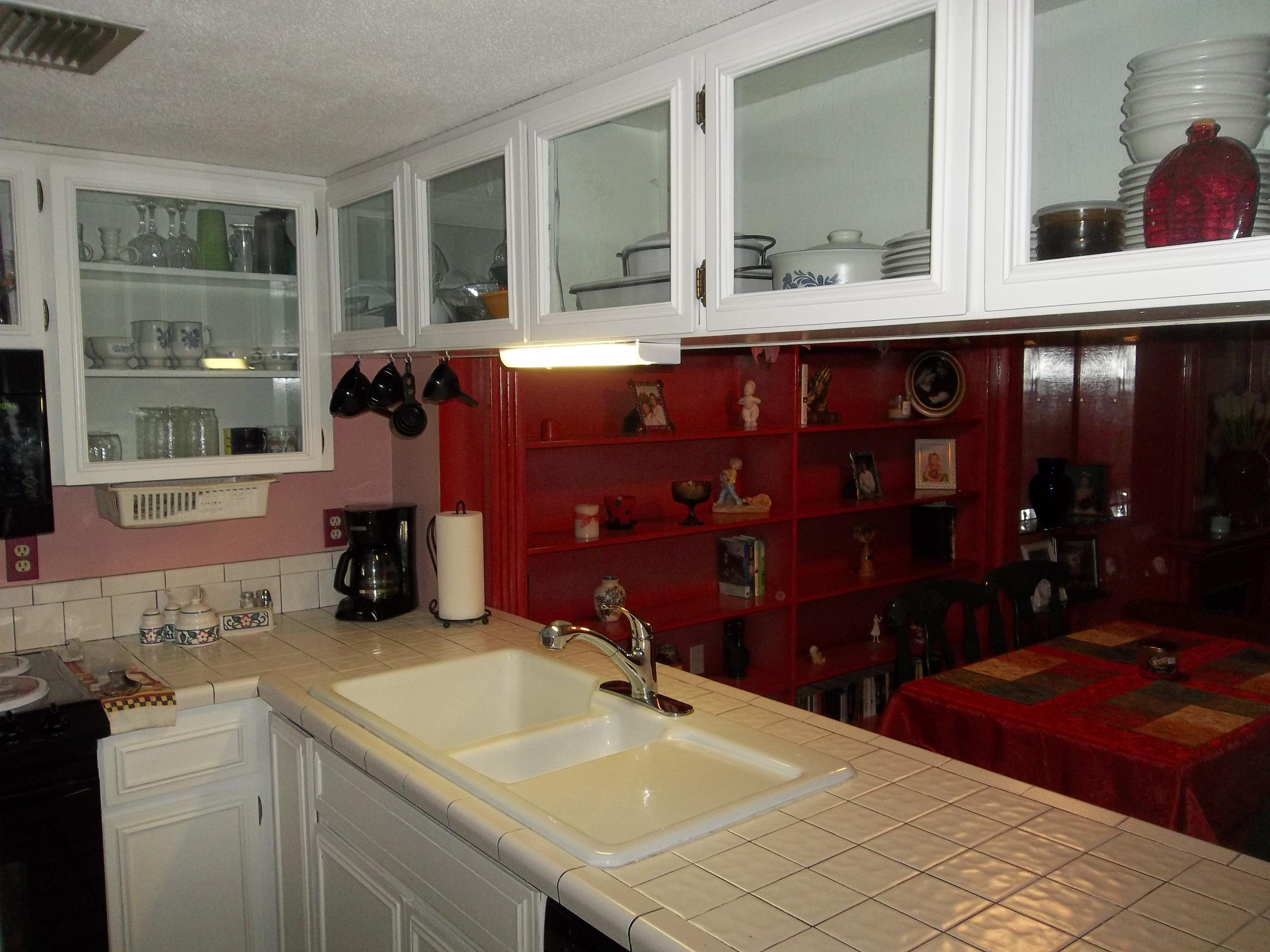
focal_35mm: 27
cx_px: 635
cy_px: 476
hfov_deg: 65.3
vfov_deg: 51.4
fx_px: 991
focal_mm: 4.9
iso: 160
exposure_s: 1/30
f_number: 3.5
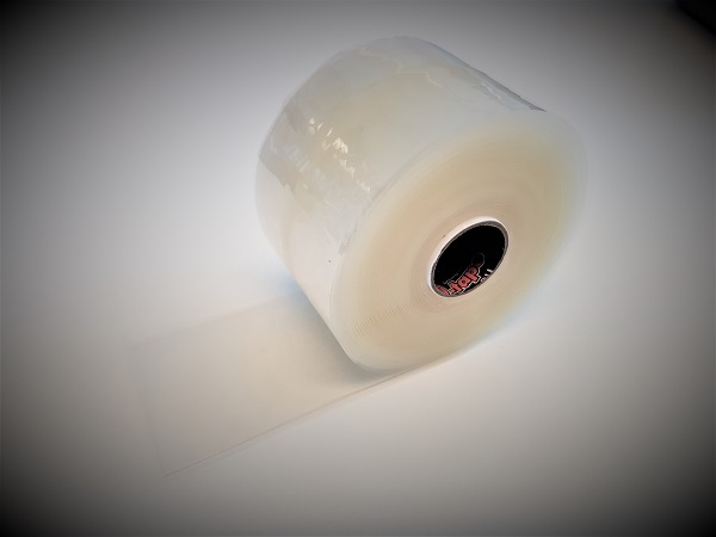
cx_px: 358
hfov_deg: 67.3
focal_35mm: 26
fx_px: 538
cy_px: 268
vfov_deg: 53.1
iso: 80
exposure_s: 1/100
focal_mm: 4.3
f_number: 1.7
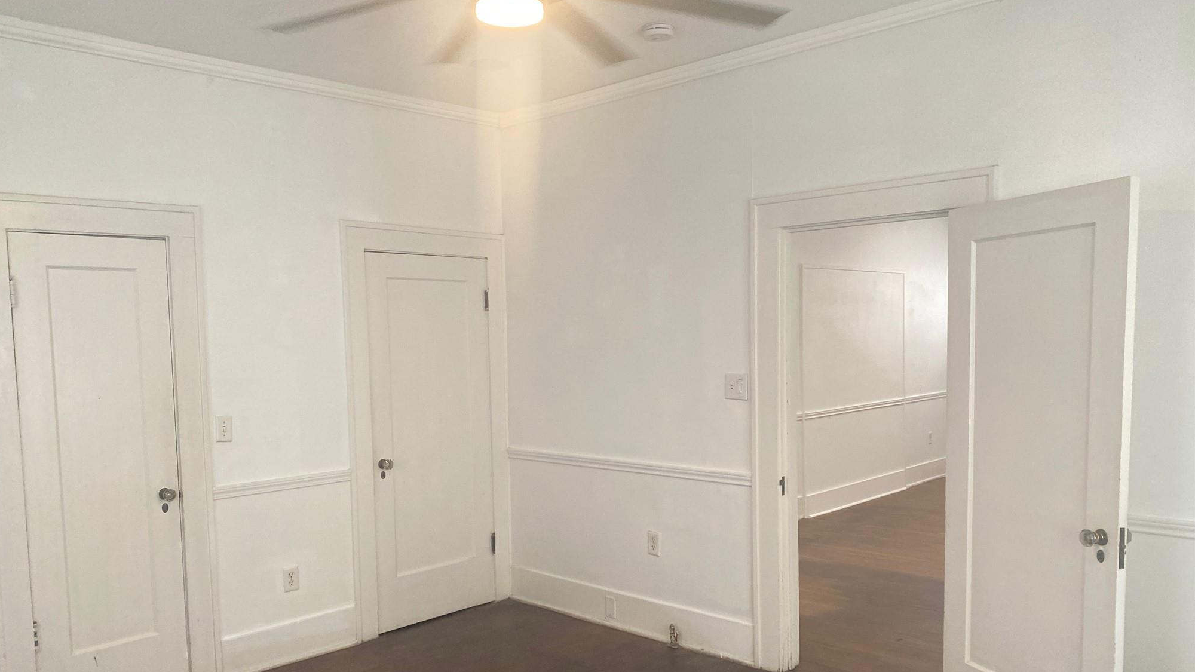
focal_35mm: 29
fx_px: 919
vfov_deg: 39.9
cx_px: 586
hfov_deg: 66.1
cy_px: 415
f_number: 1.8
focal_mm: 4.25
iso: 160
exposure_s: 1/60
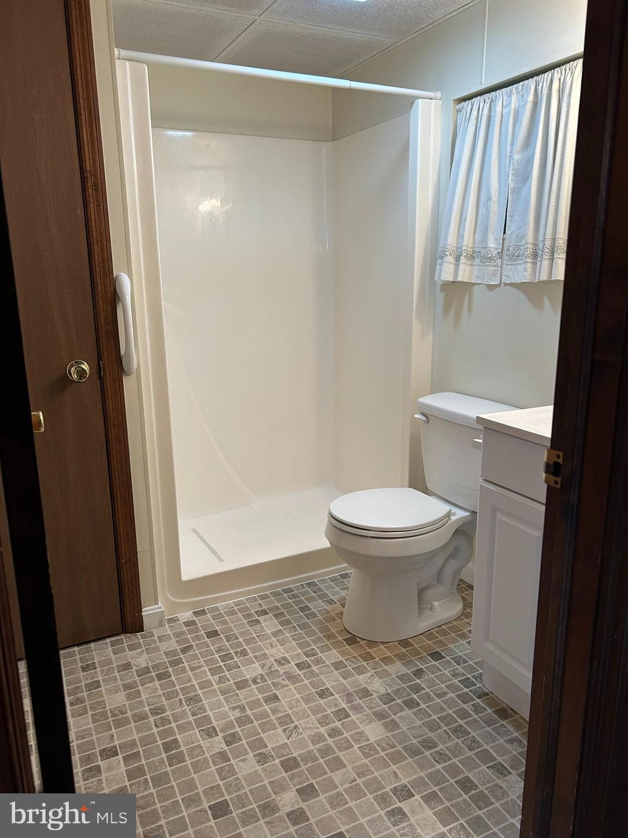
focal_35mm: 26
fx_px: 629
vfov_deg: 67.3
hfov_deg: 53.1
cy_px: 419
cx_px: 314
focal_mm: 5.7
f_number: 1.5
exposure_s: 1/120
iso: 125
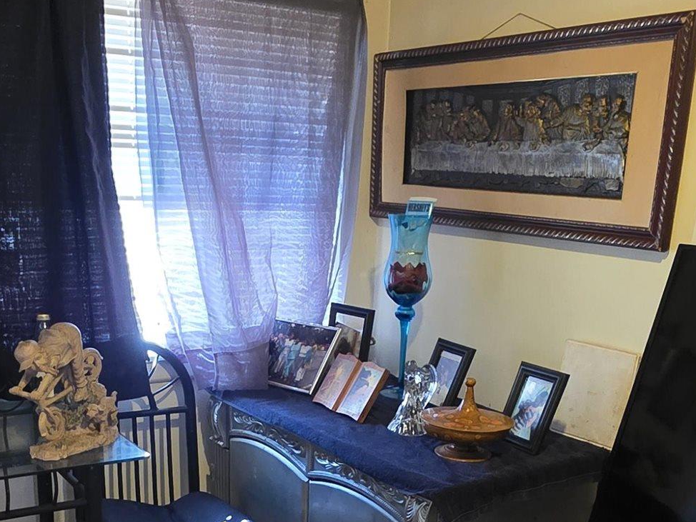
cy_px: 463
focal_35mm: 41
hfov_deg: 45.7
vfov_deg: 33.4
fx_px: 825
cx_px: 304
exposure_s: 1/60
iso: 640
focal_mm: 2.2
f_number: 1.9
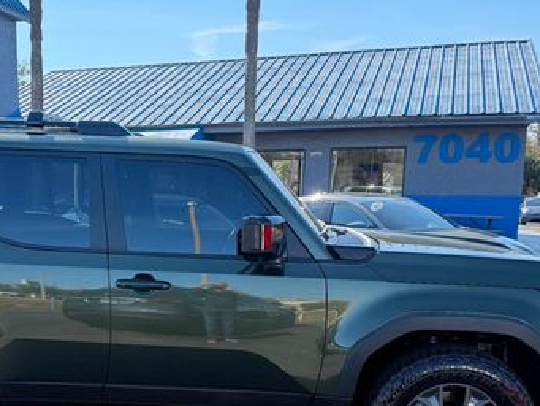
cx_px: 163
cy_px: 317
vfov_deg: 31.5
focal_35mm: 45
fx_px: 702
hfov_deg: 41.3
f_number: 1.78
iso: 100
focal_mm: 6.76
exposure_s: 1/1522
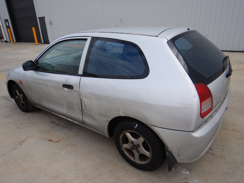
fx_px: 169
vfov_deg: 56.8
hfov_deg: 71.6
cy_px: 92
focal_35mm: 24
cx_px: 122
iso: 125
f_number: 2.8
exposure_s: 1/1250
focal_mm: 4.3
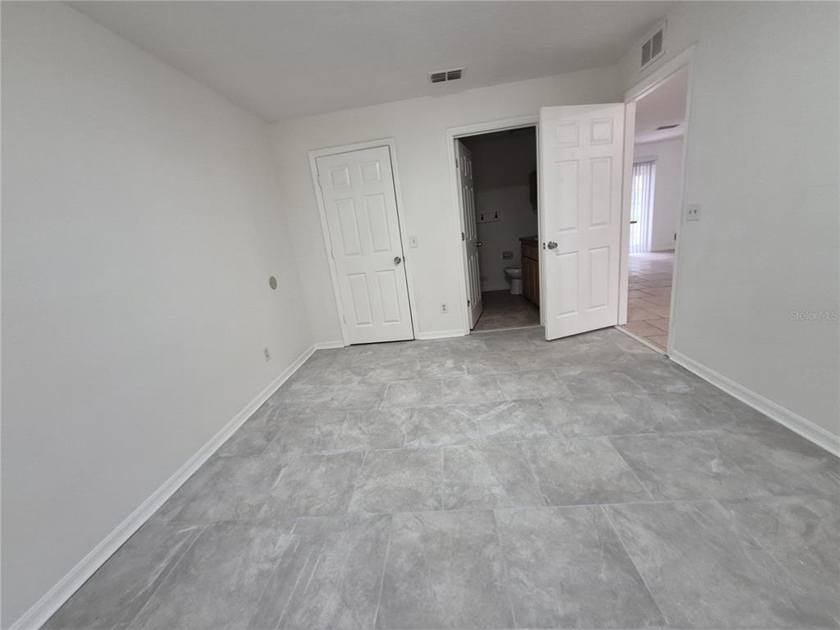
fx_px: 315
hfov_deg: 106.2
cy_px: 315
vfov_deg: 89.9
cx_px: 420
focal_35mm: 13
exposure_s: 1/60
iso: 320
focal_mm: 1.74
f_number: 2.2
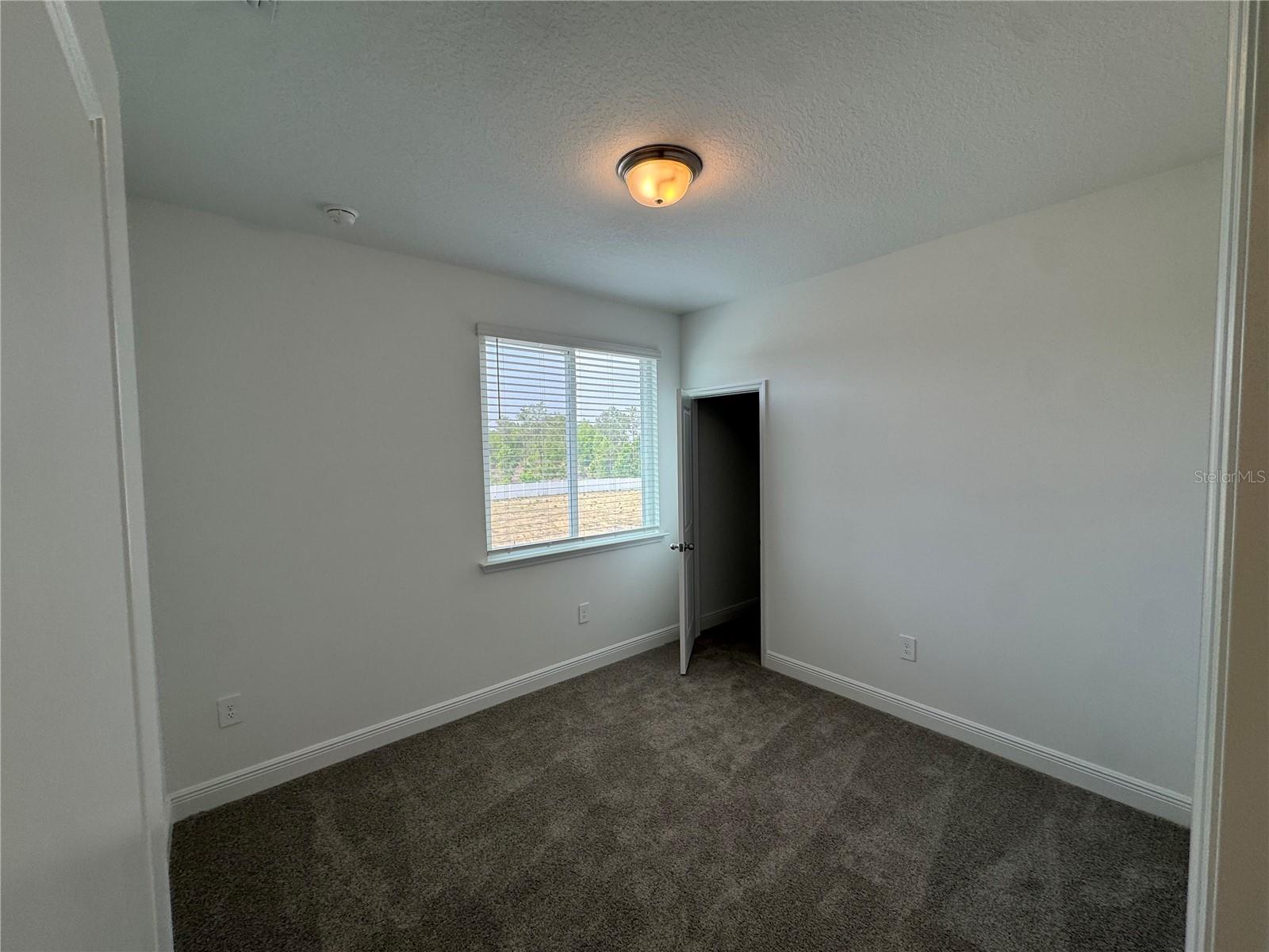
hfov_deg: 102.1
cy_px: 476
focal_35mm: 14
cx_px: 634
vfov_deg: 85.7
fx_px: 513
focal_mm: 2.22
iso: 40
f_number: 2.2
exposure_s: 1/197
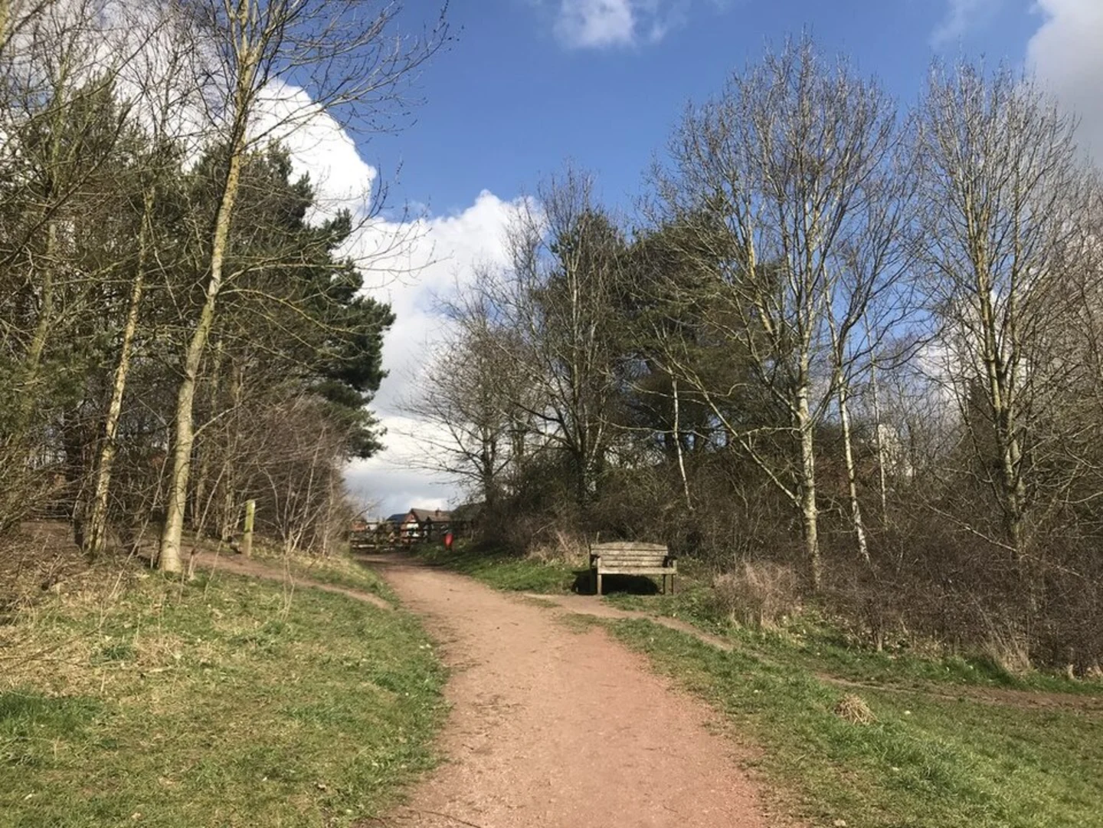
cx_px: 552
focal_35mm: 28
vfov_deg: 49.7
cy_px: 414
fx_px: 892
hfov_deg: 63.4
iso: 20
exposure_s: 1/2336
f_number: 1.8
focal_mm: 3.99
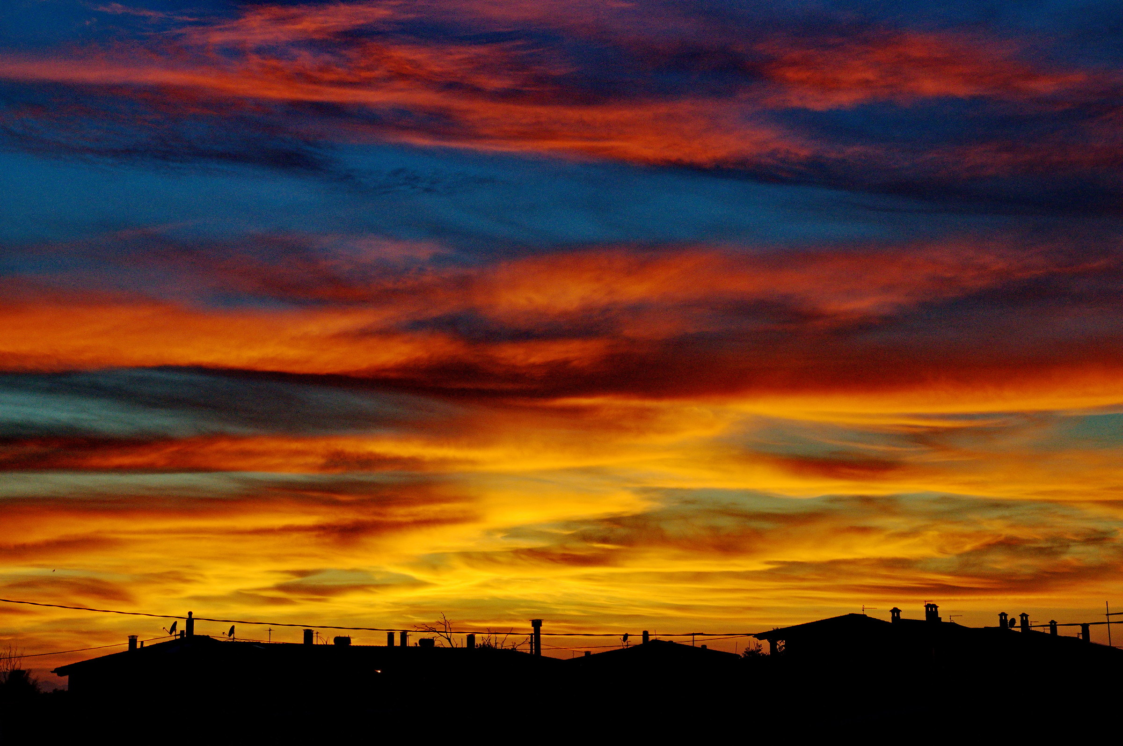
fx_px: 1869
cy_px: 373
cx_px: 562
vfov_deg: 22.6
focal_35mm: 60
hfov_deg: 33.4
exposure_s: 1/100
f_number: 10
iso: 640
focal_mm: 40
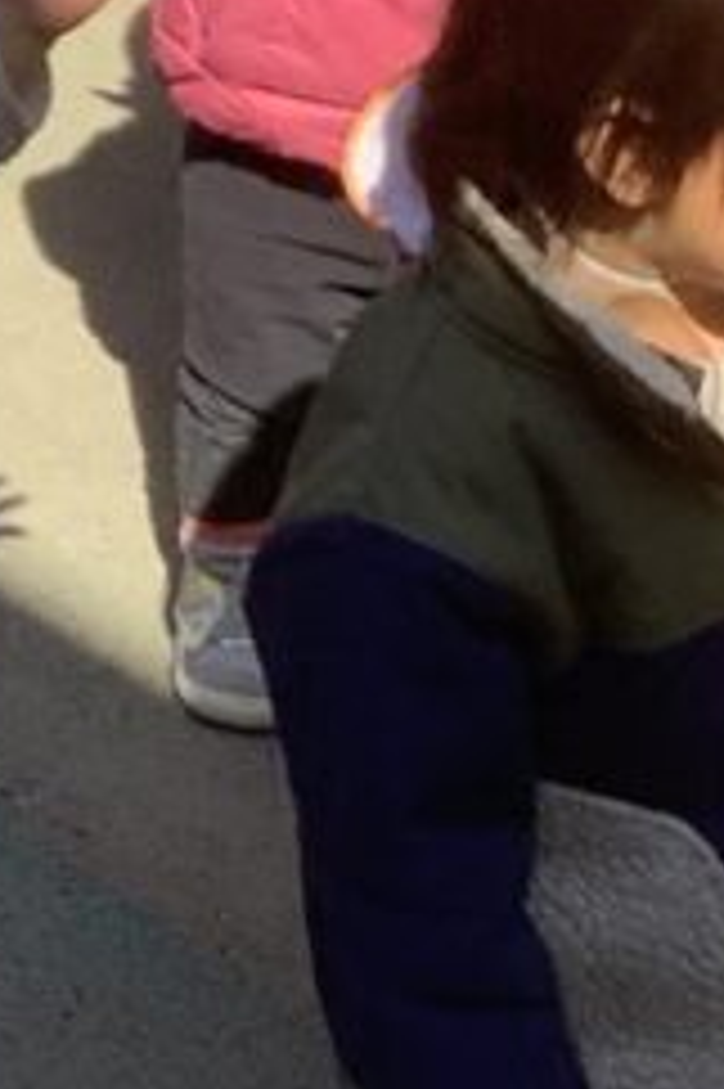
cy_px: -122
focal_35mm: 160
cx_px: -679
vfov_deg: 12.6
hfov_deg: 8.2
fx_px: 4833
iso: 25
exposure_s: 1/617
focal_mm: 3.3
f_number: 2.4
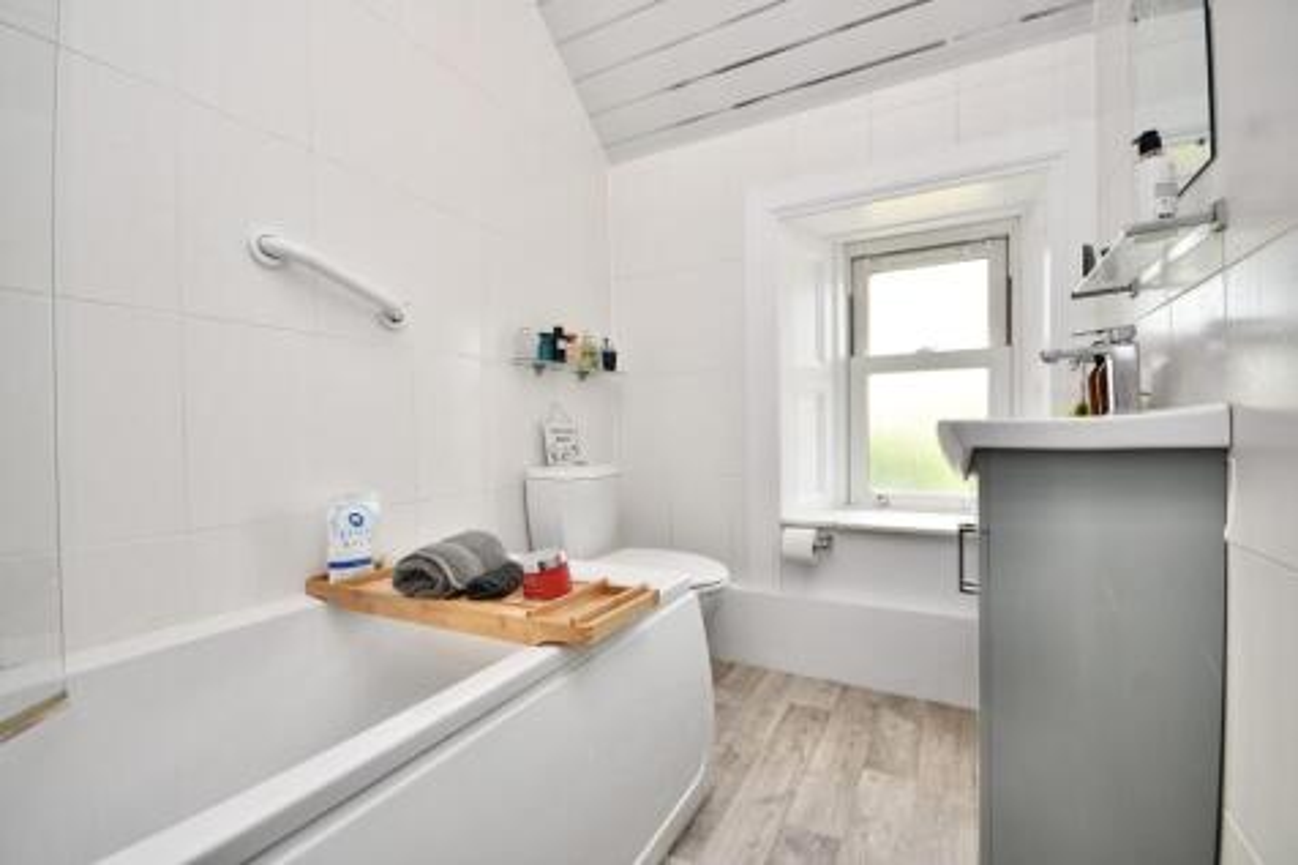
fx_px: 541
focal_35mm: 15
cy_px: 432
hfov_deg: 100.4
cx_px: 649
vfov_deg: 77.3
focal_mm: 10
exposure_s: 1/100
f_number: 5
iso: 200
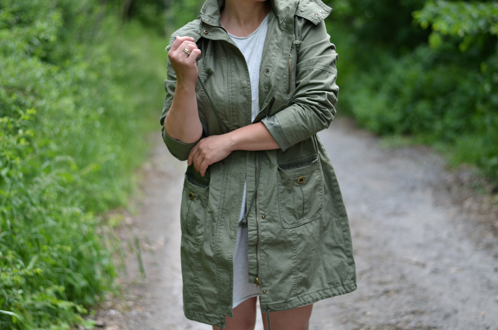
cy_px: 165
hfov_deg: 27.0
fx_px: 1035
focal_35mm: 75
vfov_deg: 18.1
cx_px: 249
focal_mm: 50
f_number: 1.8
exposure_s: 1/1000
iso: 100
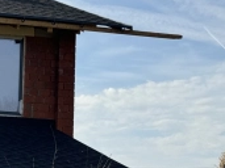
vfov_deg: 8.4
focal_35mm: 175
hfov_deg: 11.1
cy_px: 173
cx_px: -58
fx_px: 1137
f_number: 1.78
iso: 64
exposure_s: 1/4310
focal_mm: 6.76
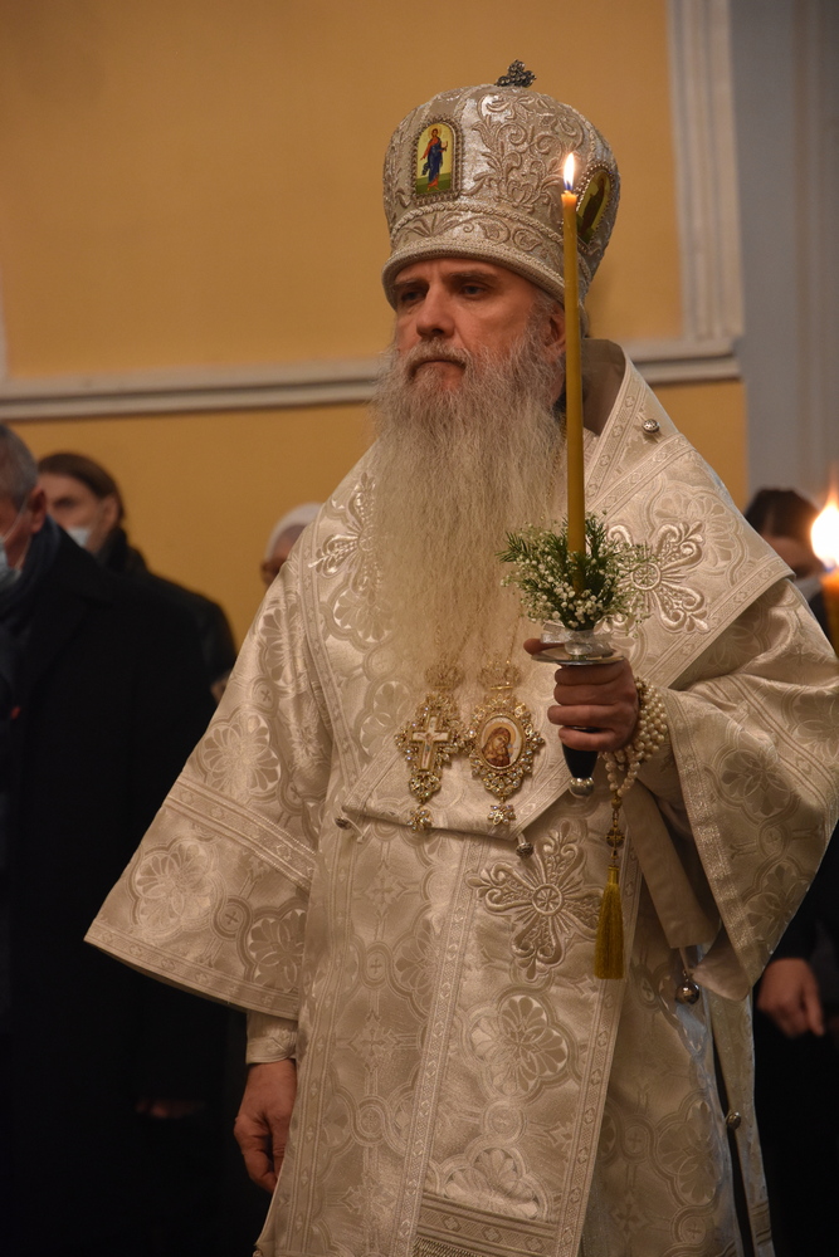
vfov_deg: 17.1
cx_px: 420
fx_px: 4193
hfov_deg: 11.4
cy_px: 628
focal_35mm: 120
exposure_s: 1/60
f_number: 4
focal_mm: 80
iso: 1800
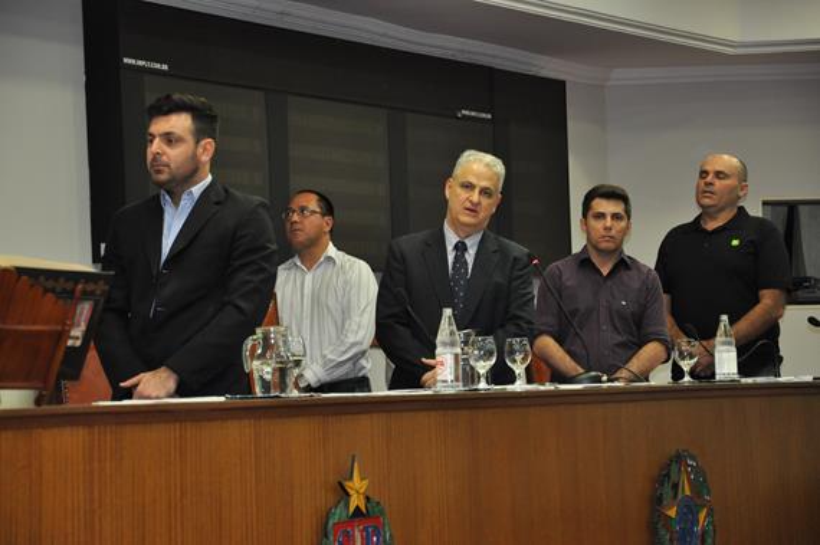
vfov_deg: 11.4
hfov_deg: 17.1
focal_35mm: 120
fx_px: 2731
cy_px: 272
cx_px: 410
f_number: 5.3
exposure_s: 1/60
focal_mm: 80
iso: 1250
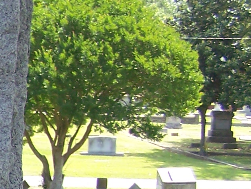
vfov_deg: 7.6
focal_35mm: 195
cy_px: 227
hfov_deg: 9.1
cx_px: -346
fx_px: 1414
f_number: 2.8
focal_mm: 6.7
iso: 64
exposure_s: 1/160
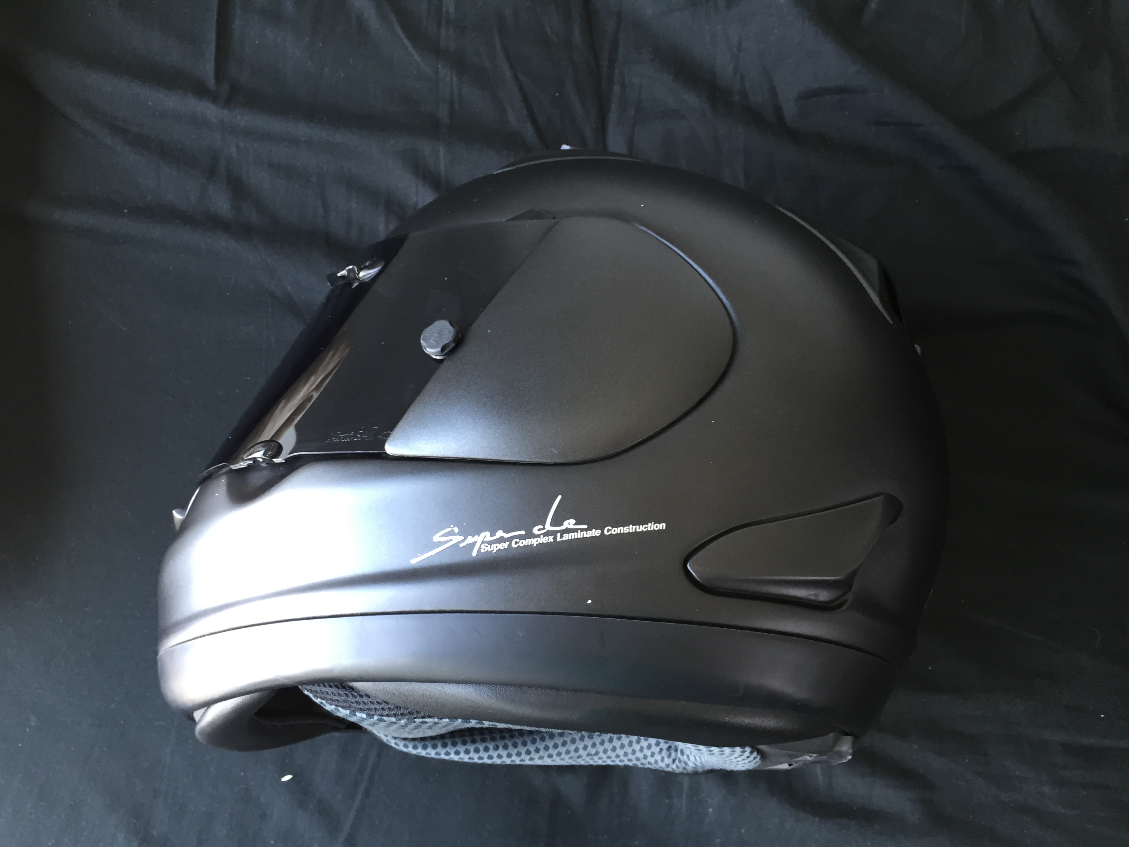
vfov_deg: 48.2
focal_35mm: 29
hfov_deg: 61.7
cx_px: 564
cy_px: 424
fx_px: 946
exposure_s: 1/30
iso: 80
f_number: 2.2
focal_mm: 4.15
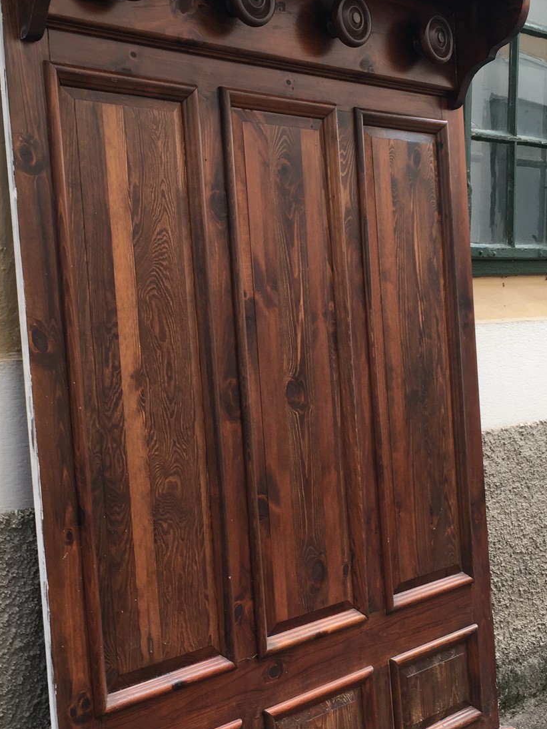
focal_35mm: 53
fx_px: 1116
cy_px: 401
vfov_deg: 36.1
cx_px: 261
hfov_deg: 27.5
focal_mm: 4.15
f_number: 2.2
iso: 25
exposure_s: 1/100
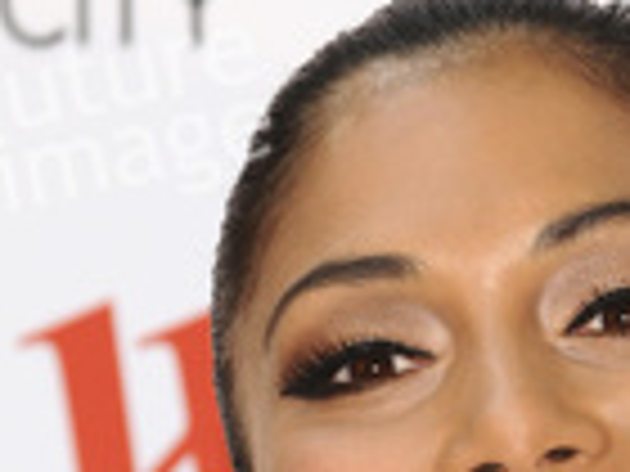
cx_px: 533
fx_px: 14978
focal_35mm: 823
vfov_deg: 1.8
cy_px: 809
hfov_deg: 2.4
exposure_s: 1/160
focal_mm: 200
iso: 320
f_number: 5.6
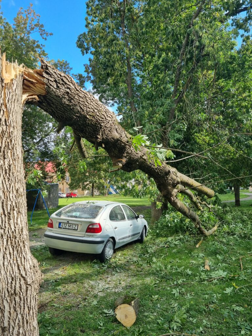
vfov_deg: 67.3
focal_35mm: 26
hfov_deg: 53.1
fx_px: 252
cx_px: 126
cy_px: 168
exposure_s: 1/886
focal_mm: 5.4
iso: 50
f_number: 1.8
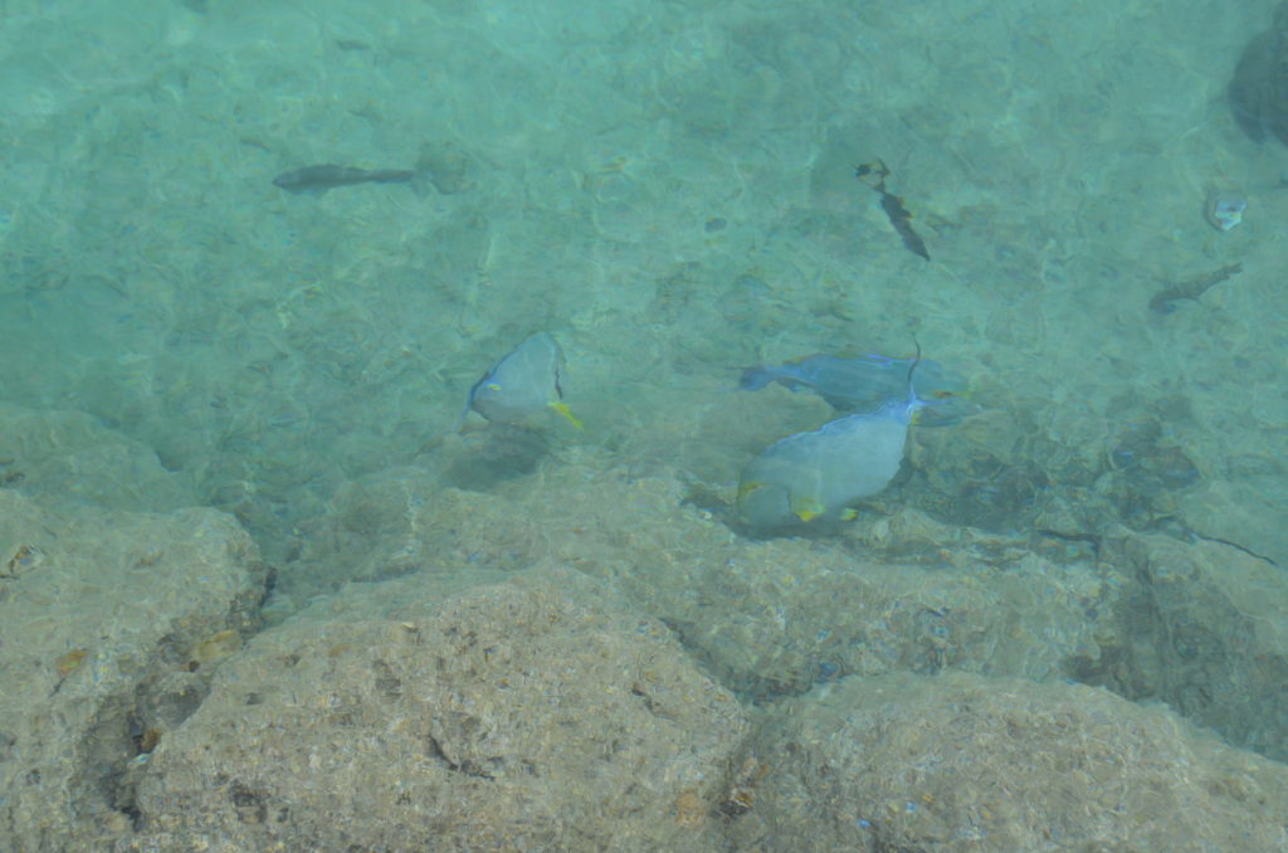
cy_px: 426
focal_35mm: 72
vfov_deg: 18.8
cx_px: 644
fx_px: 2570
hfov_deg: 28.1
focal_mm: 48
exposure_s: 1/250
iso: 100
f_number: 8
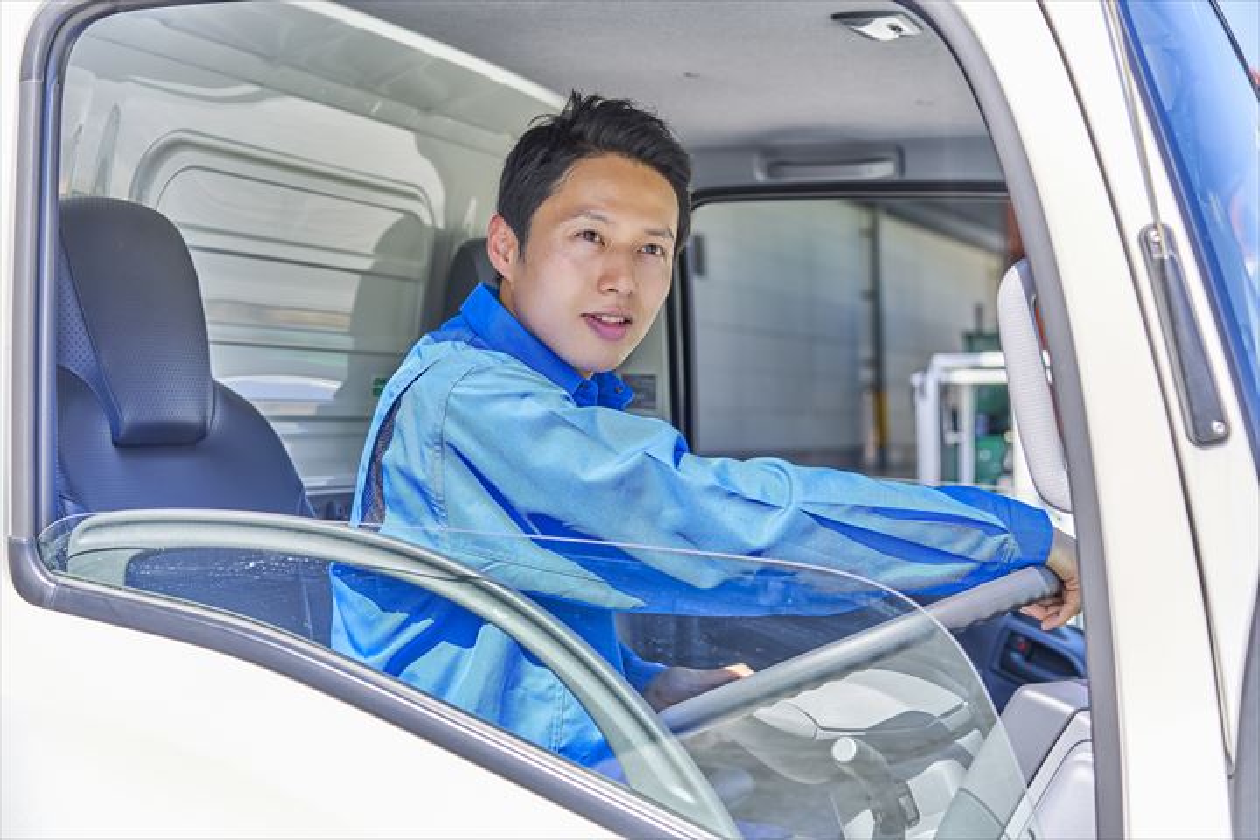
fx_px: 1925
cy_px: 420
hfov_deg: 36.2
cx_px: 630
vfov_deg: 24.6
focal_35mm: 55
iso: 100
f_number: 4.5
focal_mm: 55
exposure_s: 1/250
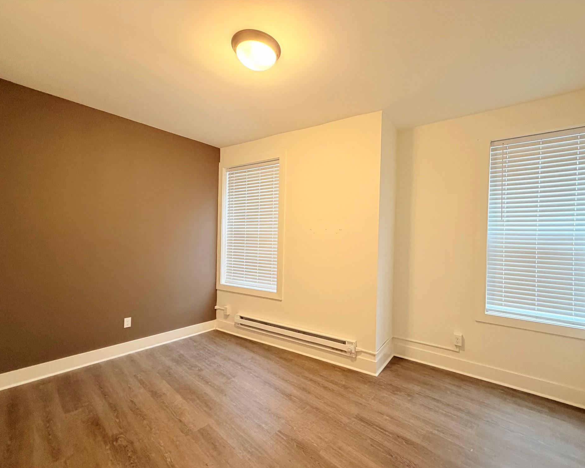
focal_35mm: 15
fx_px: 260
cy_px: 239
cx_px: 309
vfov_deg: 84.0
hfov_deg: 96.7
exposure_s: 1/60
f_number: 2.2
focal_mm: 2.22
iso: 320
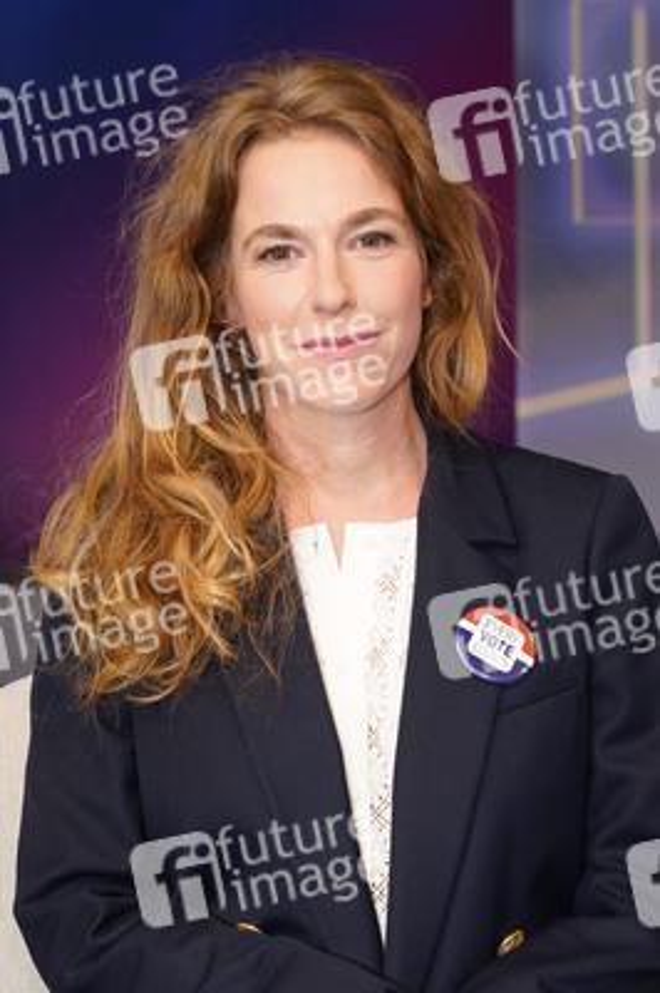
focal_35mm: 54
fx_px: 1487
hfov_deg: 25.0
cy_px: 496
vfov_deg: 36.9
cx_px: 330
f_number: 5.6
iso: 2000
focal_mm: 54
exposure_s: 1/125
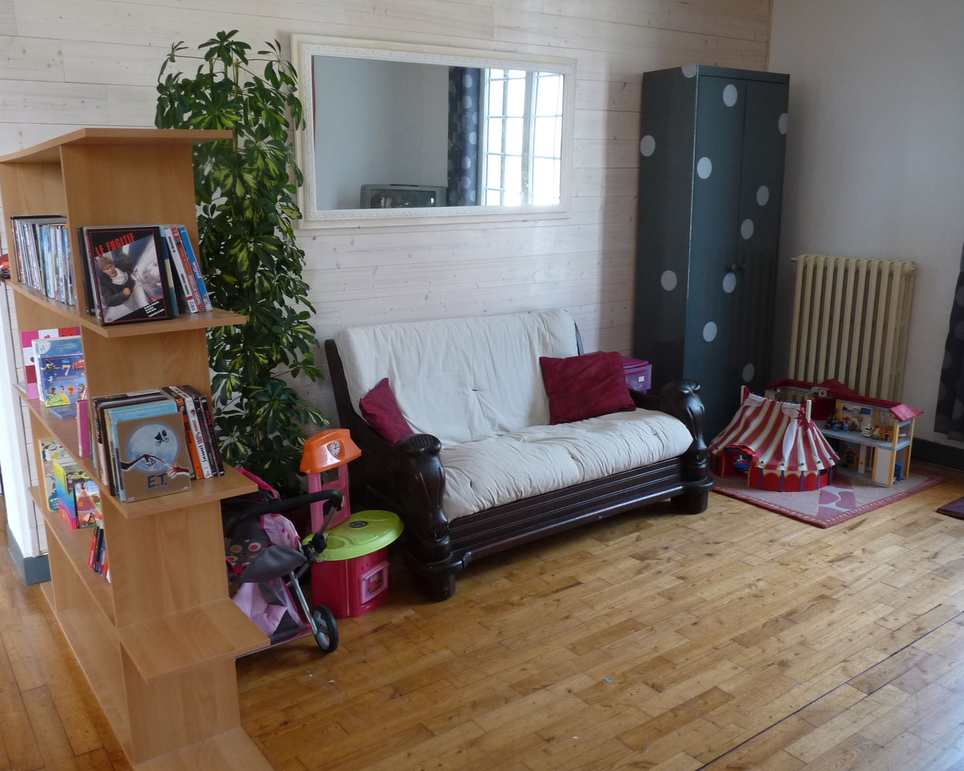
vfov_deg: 50.0
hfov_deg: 60.4
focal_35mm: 29
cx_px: 468
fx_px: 827
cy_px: 394
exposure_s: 1/30
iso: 160
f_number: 2.8
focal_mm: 4.8
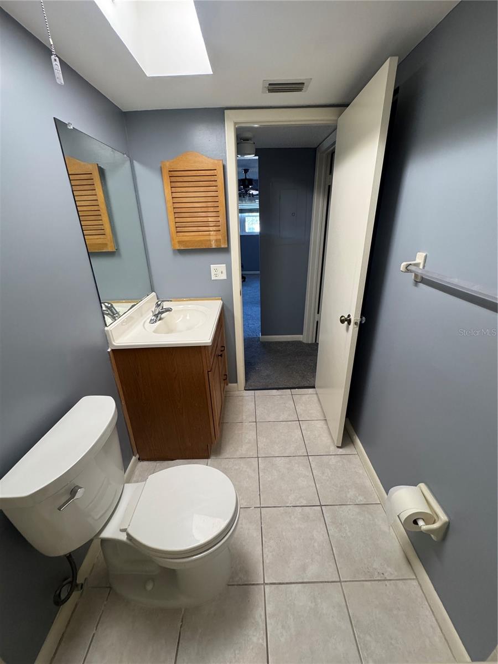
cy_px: 332
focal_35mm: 14
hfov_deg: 85.7
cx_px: 249
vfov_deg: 102.1
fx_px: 269
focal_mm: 2.22
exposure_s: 1/120
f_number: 2.2
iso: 320
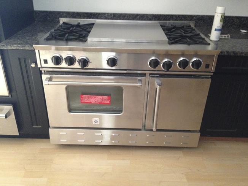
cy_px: 93
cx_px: 124
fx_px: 236
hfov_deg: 55.4
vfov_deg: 42.9
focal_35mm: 33
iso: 400
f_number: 2.4
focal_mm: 4.12
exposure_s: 1/15
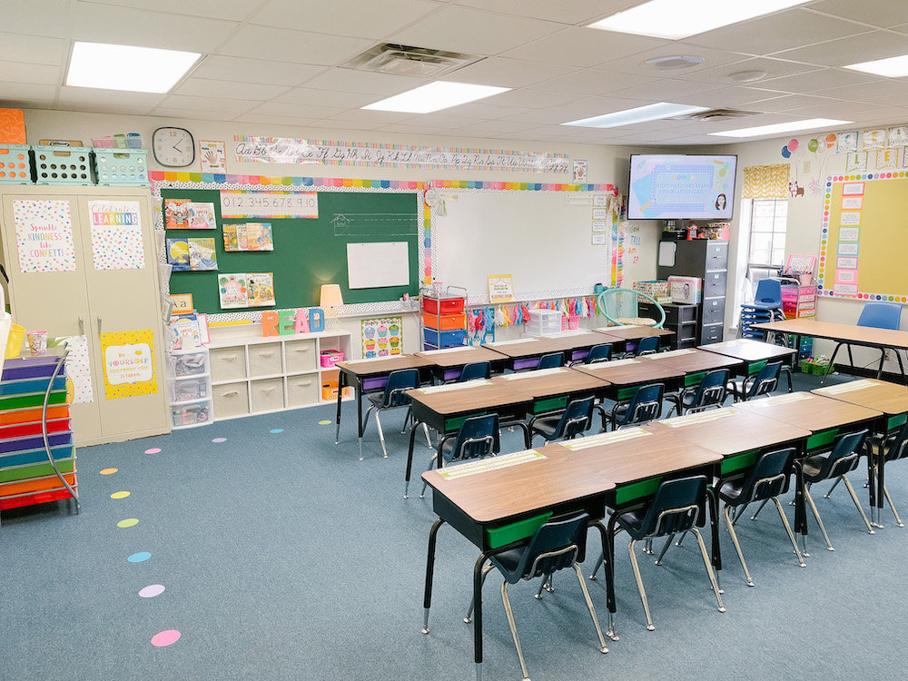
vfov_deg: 53.1
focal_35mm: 26
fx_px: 682
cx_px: 454
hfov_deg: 67.3
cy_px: 340
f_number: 1.6
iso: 125
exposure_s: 1/120
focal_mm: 4.2
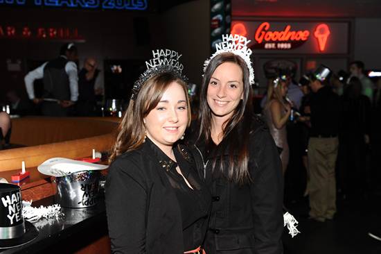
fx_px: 423
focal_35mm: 40
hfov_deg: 48.5
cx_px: 190
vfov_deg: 33.4
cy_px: 127
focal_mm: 40
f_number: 4.8
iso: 1100
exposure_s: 1/250
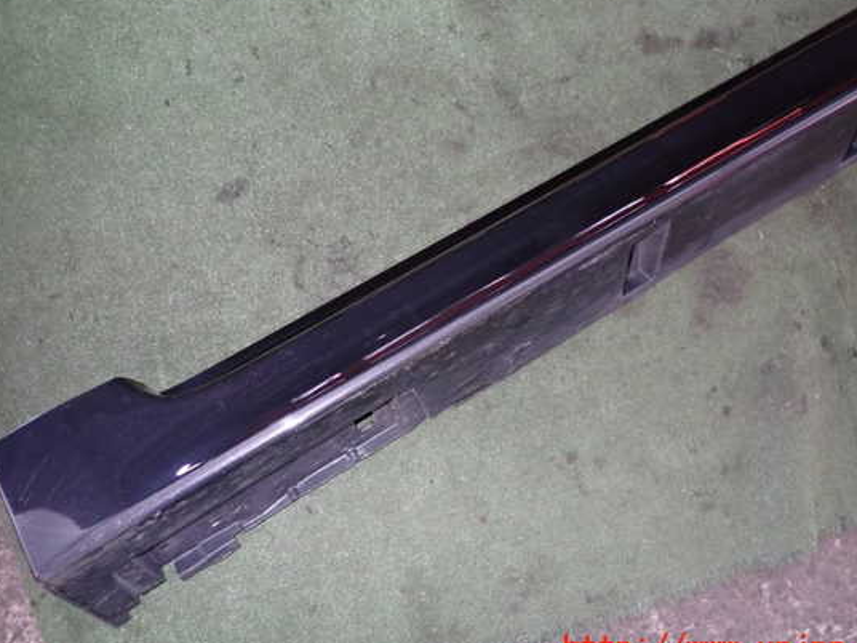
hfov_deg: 63.4
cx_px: 444
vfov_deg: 49.7
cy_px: 310
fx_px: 693
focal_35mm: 28
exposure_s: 1/30
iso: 250
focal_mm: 4.5
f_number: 2
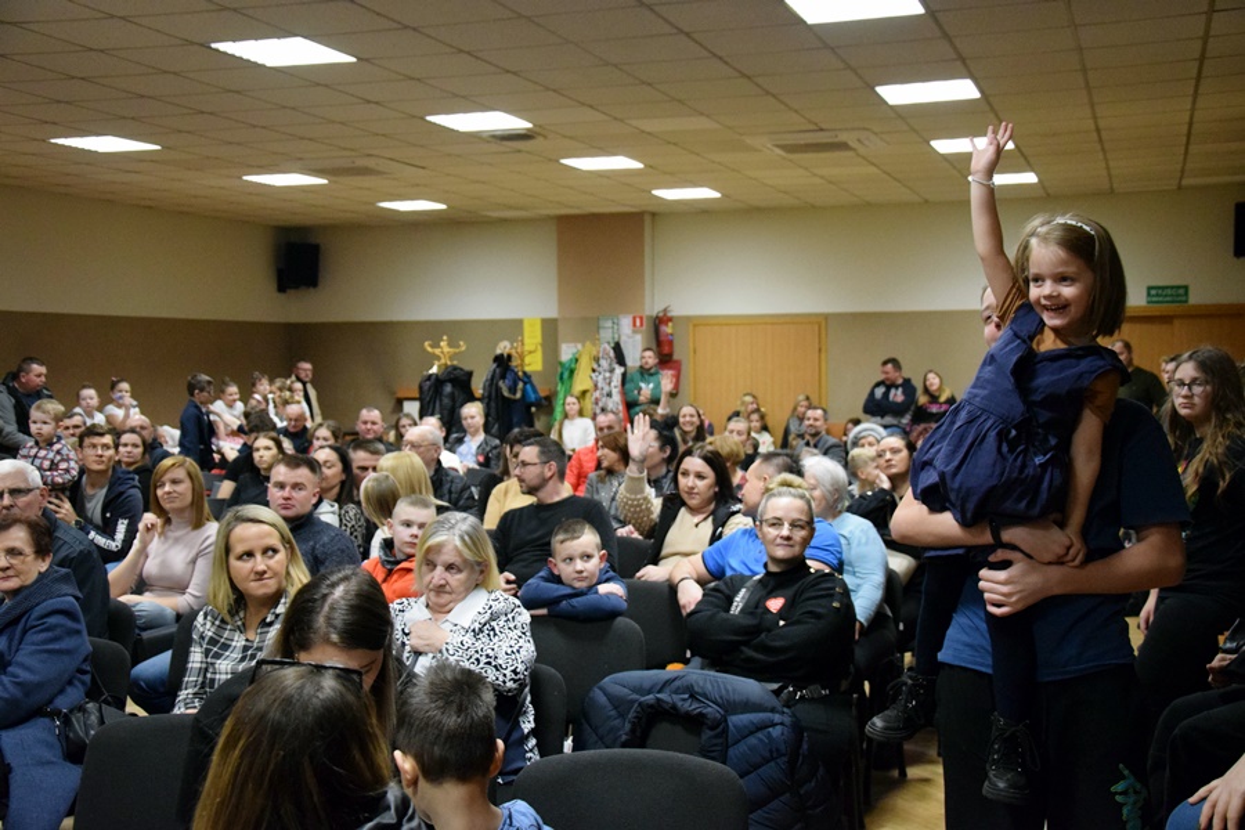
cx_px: 622
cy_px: 415
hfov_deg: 46.4
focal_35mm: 42
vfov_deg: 31.9
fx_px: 1452
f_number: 4.5
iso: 4500
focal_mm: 28
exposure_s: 1/100
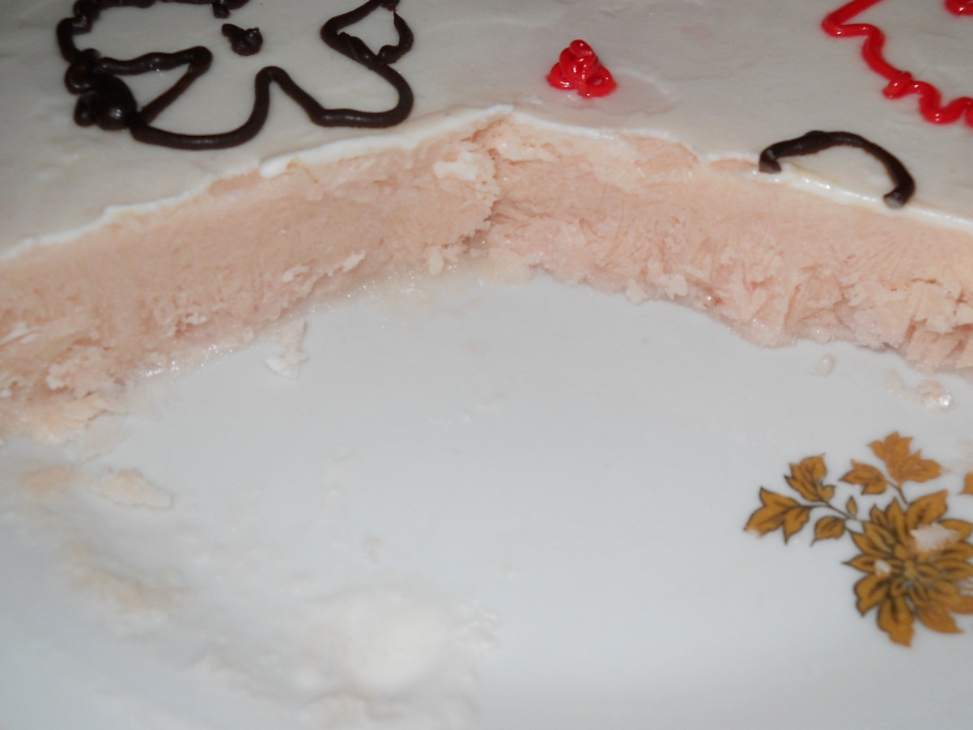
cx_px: 492
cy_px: 327
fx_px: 1378
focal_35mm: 49
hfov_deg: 38.9
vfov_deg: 29.7
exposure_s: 1/30
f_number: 5.5
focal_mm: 6.72
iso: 80
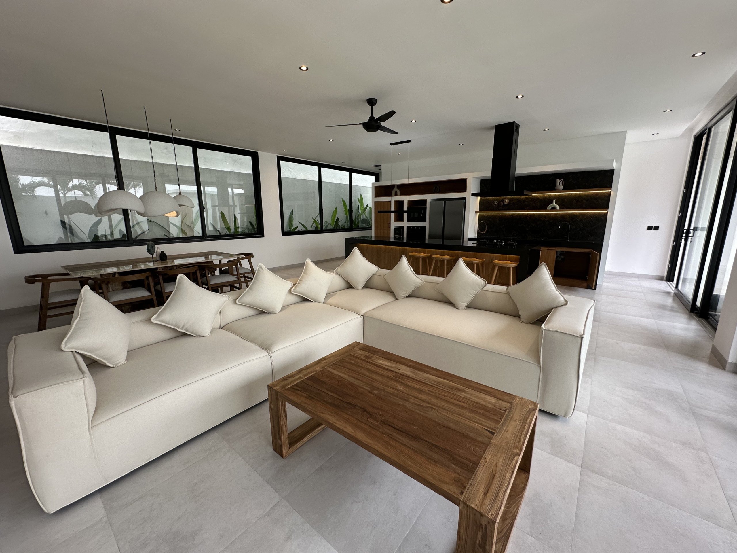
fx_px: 298
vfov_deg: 85.7
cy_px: 276
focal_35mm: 14
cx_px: 368
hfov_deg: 102.1
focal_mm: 2.22
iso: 80
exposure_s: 1/99
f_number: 2.2
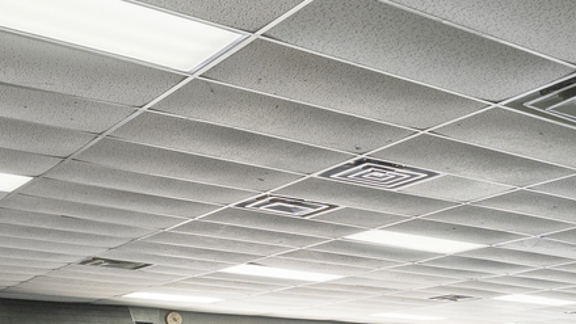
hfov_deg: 31.8
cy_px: 417
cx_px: 569
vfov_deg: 18.4
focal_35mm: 61
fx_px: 933
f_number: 9
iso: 5000
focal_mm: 15.8
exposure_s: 1/30
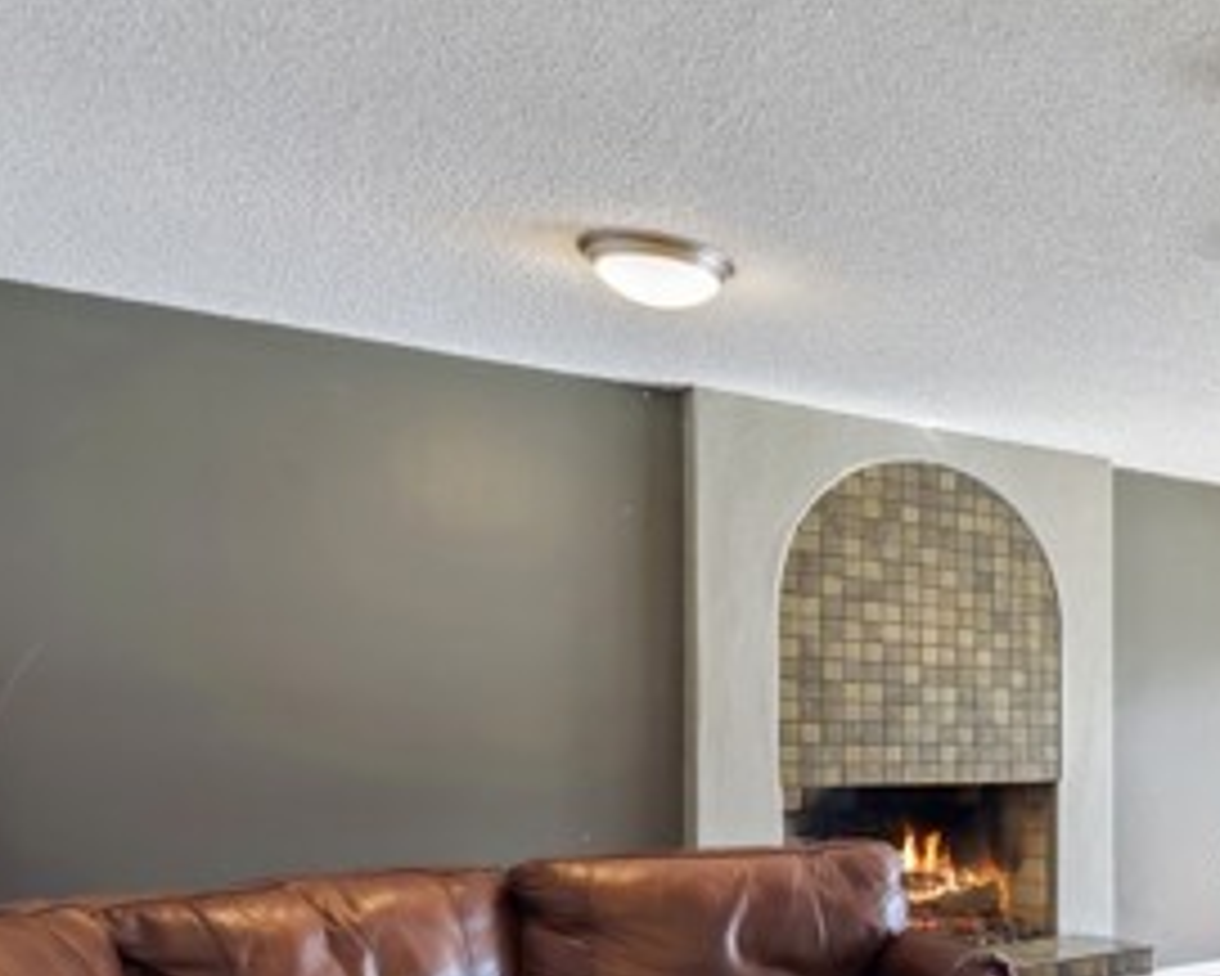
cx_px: 1274
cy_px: 738
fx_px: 1120
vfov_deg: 45.4
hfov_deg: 45.9
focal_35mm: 31
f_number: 9
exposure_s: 1/40
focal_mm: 14
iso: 100
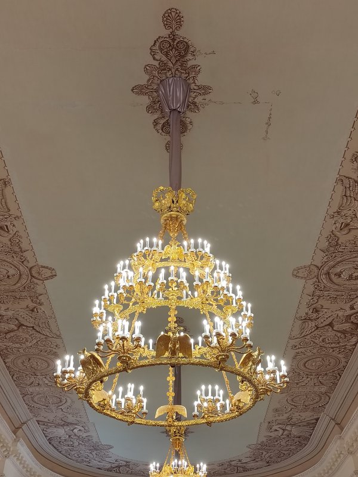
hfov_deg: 31.5
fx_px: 634
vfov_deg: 41.2
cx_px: 179
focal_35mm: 46
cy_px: 238
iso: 675
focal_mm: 5.52
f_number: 1.9
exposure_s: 1/100
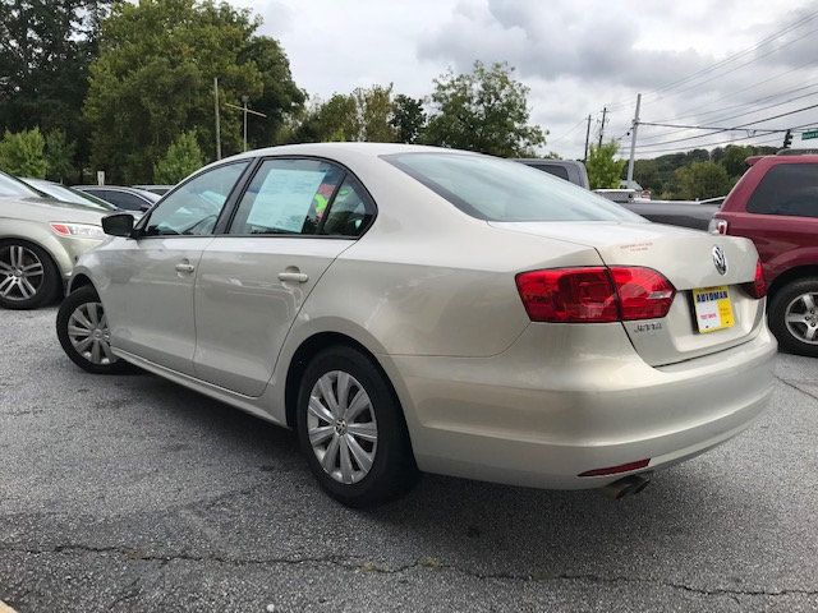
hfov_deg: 63.4
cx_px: 409
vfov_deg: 49.7
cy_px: 306
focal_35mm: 28
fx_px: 662
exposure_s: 1/1709
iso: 20
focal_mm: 3.99
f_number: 1.8
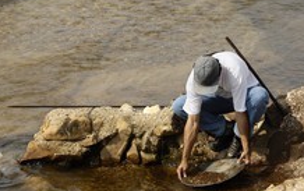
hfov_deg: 5.7
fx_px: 3053
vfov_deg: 3.6
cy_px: 128
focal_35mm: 368
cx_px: 62
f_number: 6.3
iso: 100
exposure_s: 1/320
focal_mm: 125
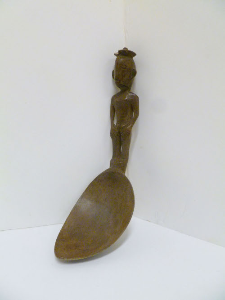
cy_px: 150
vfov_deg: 63.5
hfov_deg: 49.7
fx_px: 243
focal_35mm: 28
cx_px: 112
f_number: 3.3
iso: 320
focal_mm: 5
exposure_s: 1/30
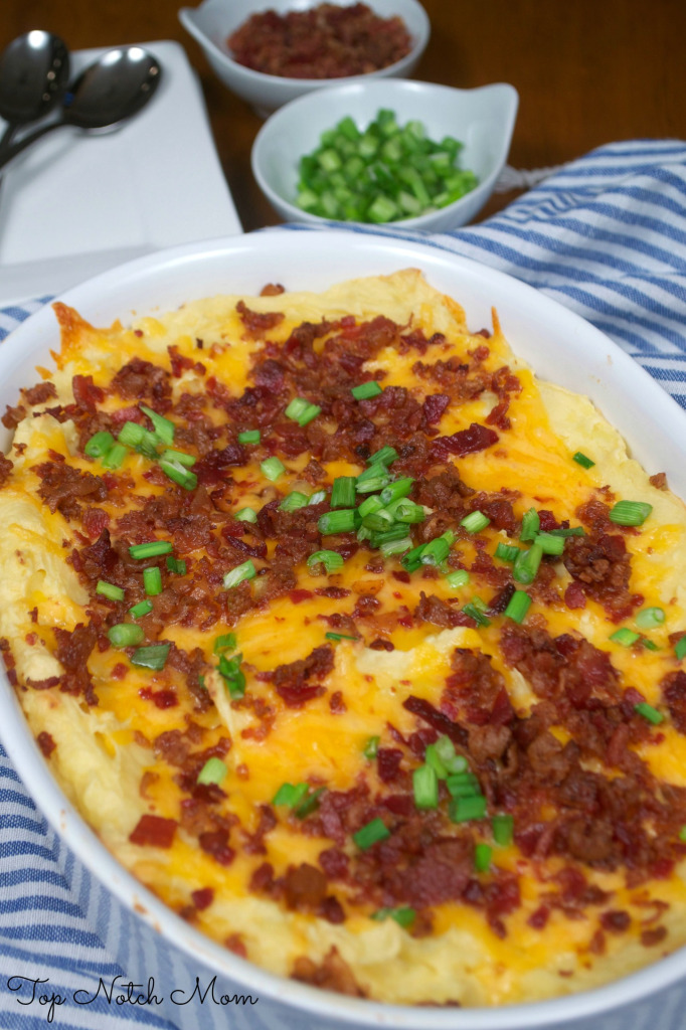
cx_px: 343
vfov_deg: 30.5
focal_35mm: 66
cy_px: 515
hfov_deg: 20.6
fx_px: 1888
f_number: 5.3
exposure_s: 1/60
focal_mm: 44
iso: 200
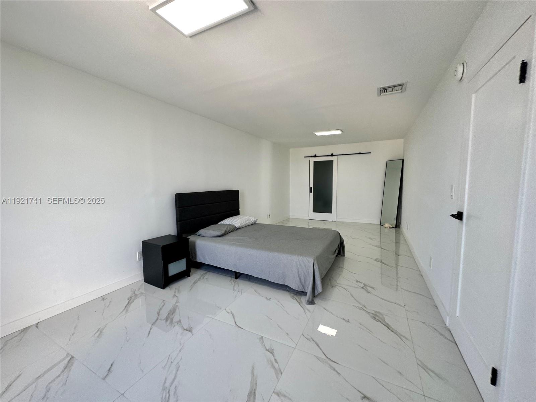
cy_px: 201
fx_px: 217
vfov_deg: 85.7
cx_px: 268
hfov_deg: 102.1
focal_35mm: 14
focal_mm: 2.22
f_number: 2.2
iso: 80
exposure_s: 1/120
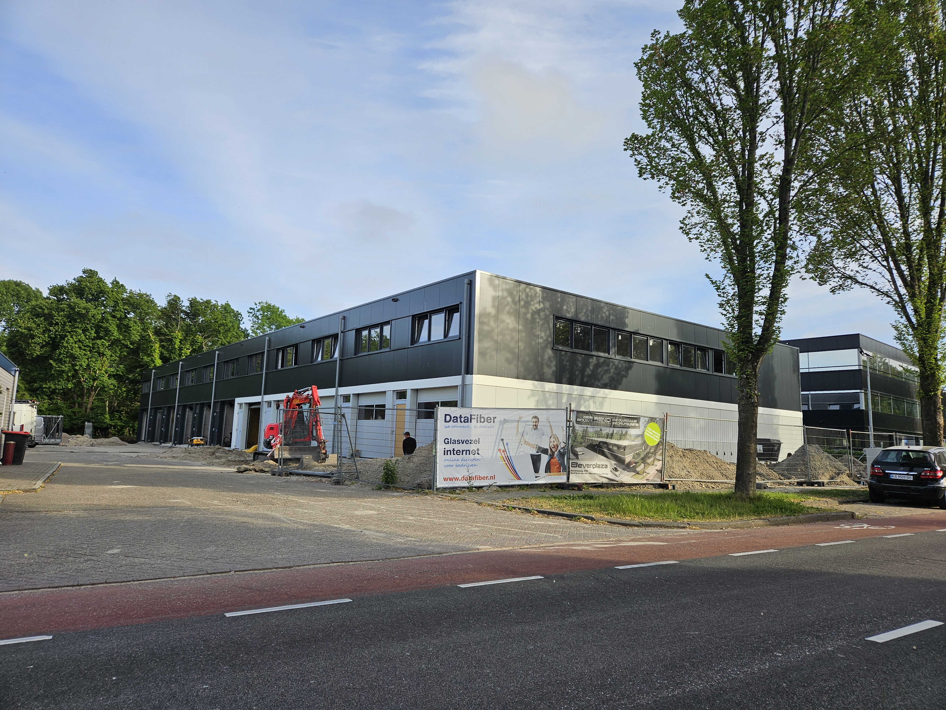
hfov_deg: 73.9
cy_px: 355
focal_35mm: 23
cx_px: 473
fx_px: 629
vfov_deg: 58.9
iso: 25
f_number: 1.8
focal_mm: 5.4
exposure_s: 1/970
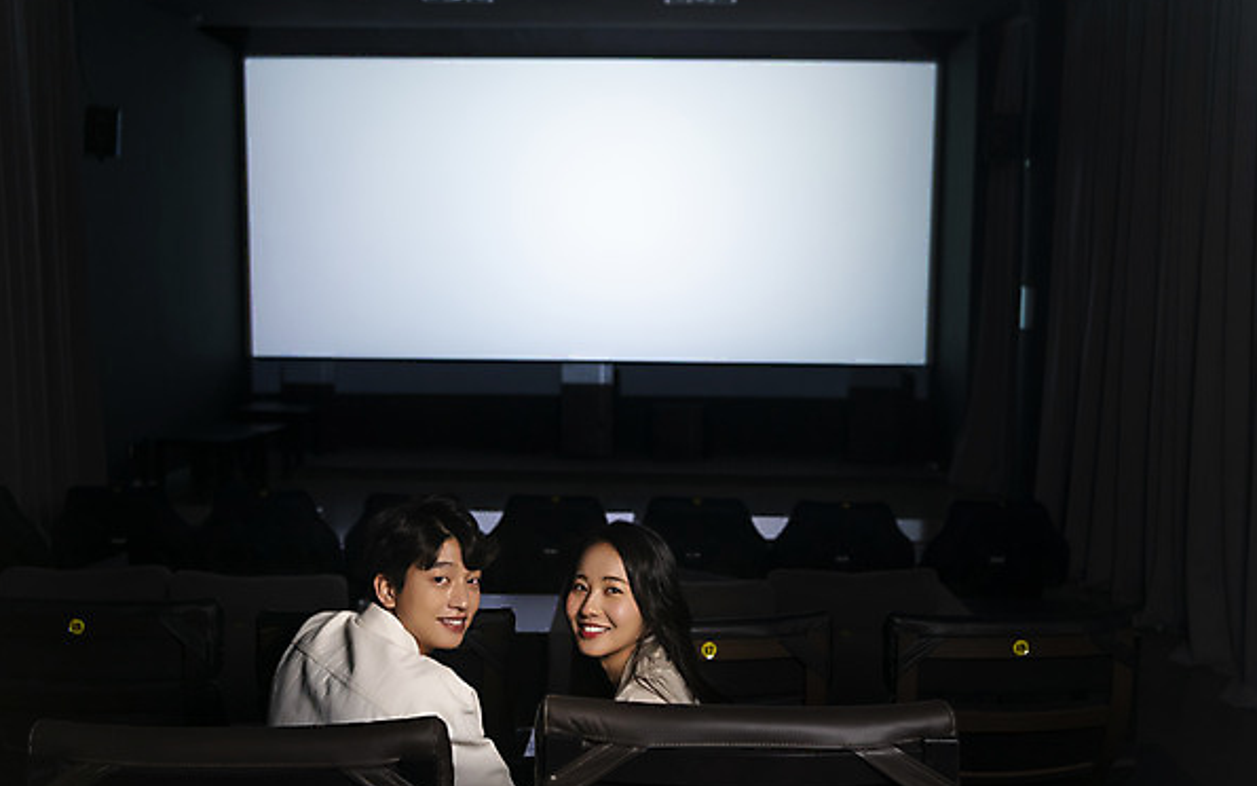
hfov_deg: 52.7
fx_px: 1268
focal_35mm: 37
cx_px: 627
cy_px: 408
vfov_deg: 34.4
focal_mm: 36
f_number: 2.8
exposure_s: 1/50
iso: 1600
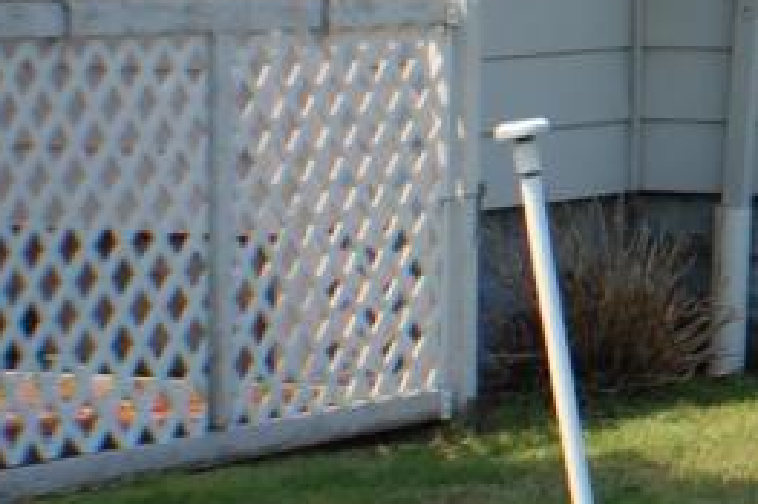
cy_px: -138
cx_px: 1347
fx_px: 7621
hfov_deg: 5.6
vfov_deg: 3.8
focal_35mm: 362
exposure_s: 1/320
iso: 200
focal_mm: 55
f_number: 9
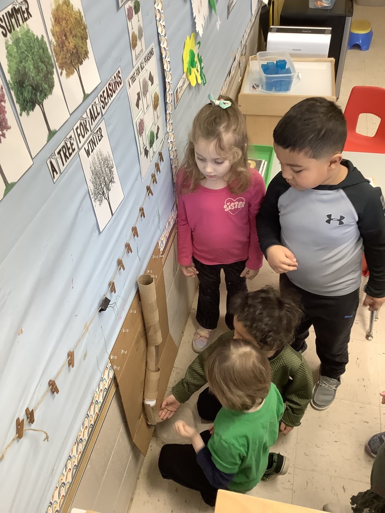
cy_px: 256
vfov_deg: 58.4
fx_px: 460
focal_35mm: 31
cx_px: 192
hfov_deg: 45.4
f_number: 2.4
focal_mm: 3.3
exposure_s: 1/60
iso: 125
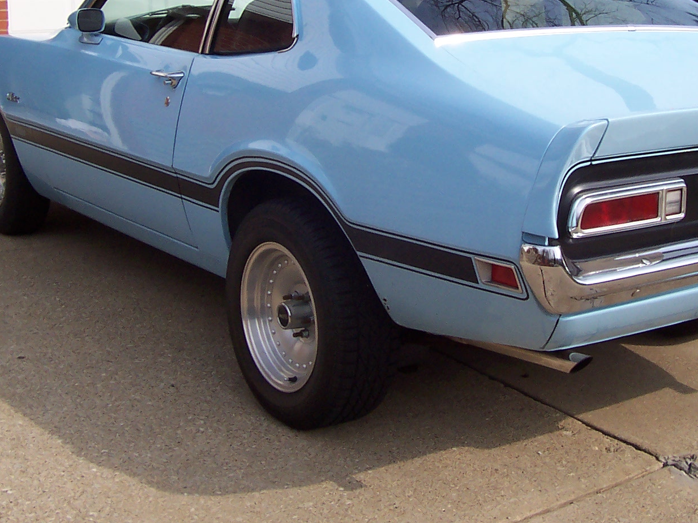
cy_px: 131
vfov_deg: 23.8
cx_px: 419
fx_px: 1230
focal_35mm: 61
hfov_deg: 31.6
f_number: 5.6
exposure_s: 1/500
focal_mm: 5.6
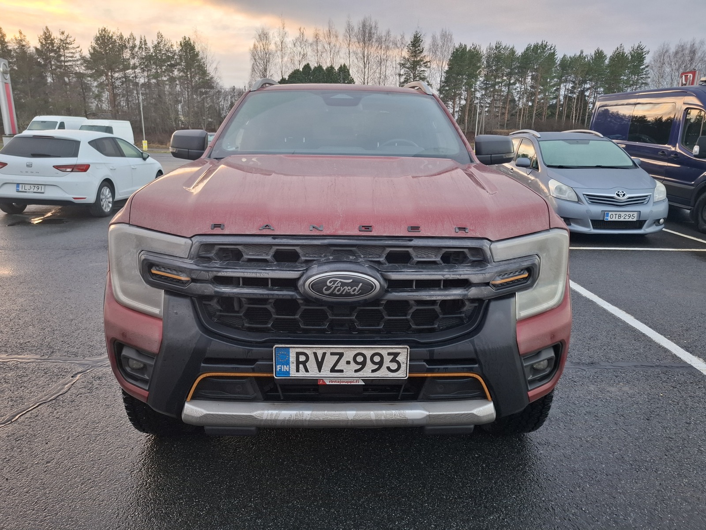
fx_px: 469
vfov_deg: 58.9
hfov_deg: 73.9
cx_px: 353
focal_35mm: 23
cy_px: 265
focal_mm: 5.54
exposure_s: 1/100
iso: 80
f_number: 1.8
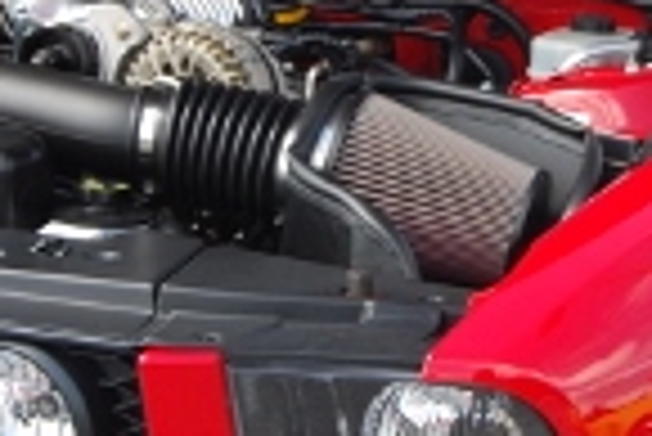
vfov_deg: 7.4
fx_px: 3372
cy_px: 85
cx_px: 387
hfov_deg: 11.0
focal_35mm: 186
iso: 140
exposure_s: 1/125
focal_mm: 28
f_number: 5.6
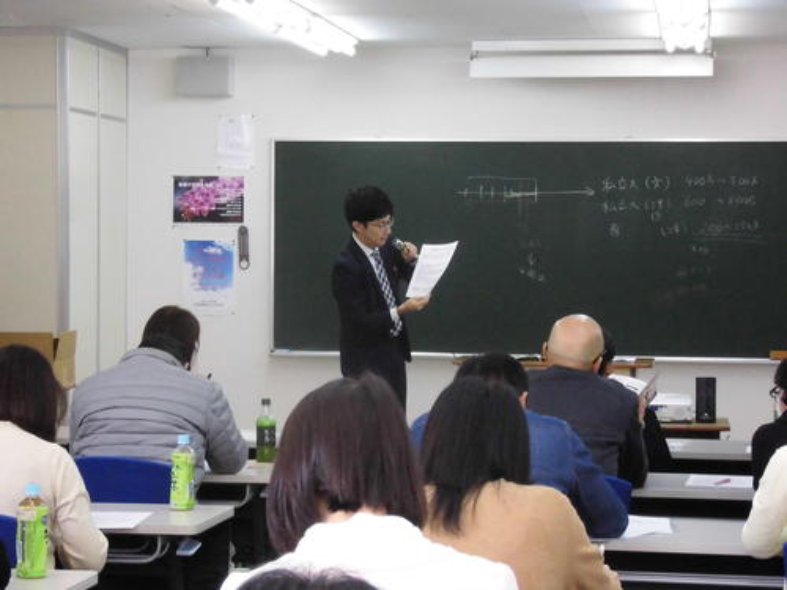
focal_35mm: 81
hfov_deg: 24.1
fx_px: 1842
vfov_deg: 18.2
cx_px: 394
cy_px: 295
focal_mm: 14.4
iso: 800
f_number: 4.6
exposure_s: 1/100
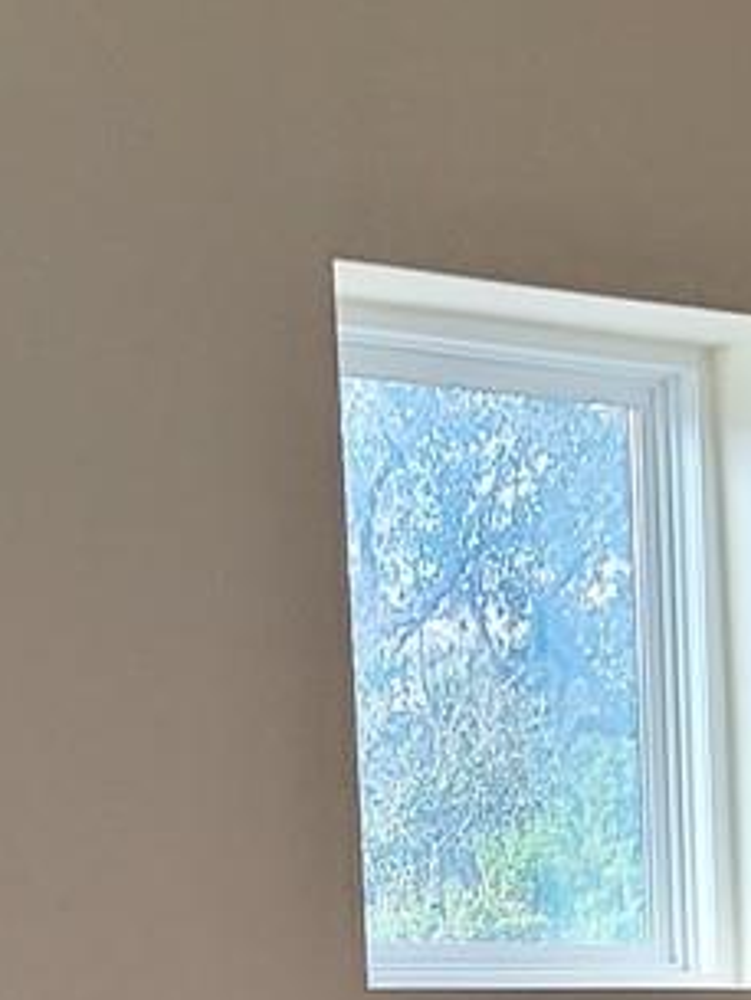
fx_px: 4856
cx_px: 443
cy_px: 1830
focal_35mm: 168
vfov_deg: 11.0
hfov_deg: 8.8
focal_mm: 7
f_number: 1.8
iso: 160
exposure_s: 1/120
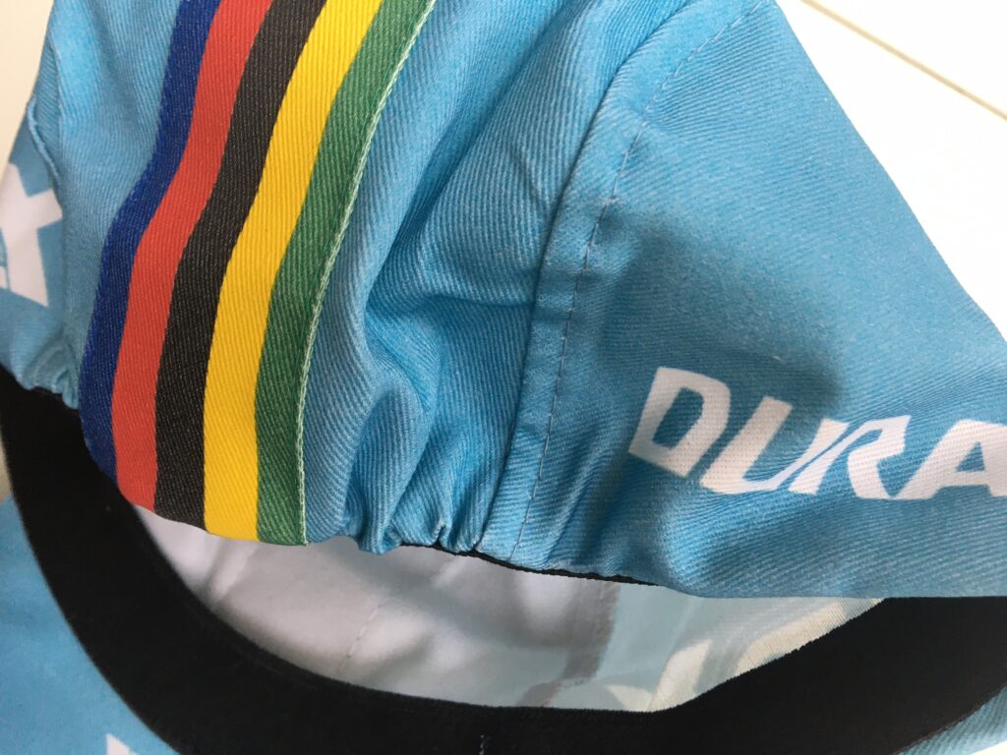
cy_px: 378
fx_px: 844
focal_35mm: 29
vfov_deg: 48.2
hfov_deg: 61.7
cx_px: 504
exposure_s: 1/33
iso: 40
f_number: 2.2
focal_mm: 4.15
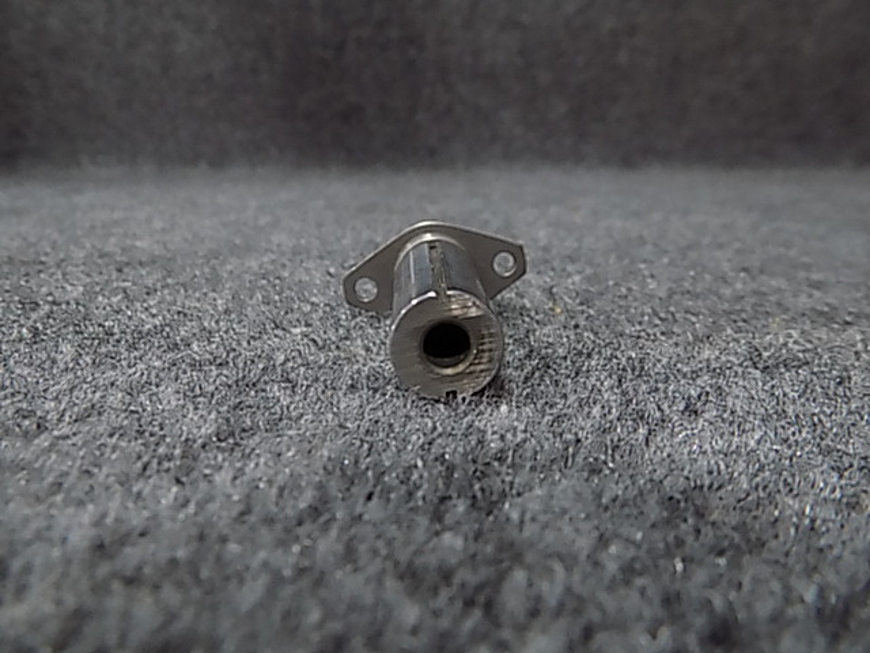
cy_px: 326
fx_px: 603
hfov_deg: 71.6
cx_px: 435
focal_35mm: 24
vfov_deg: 56.8
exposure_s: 1/30
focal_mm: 4.3
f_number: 3.1
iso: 360
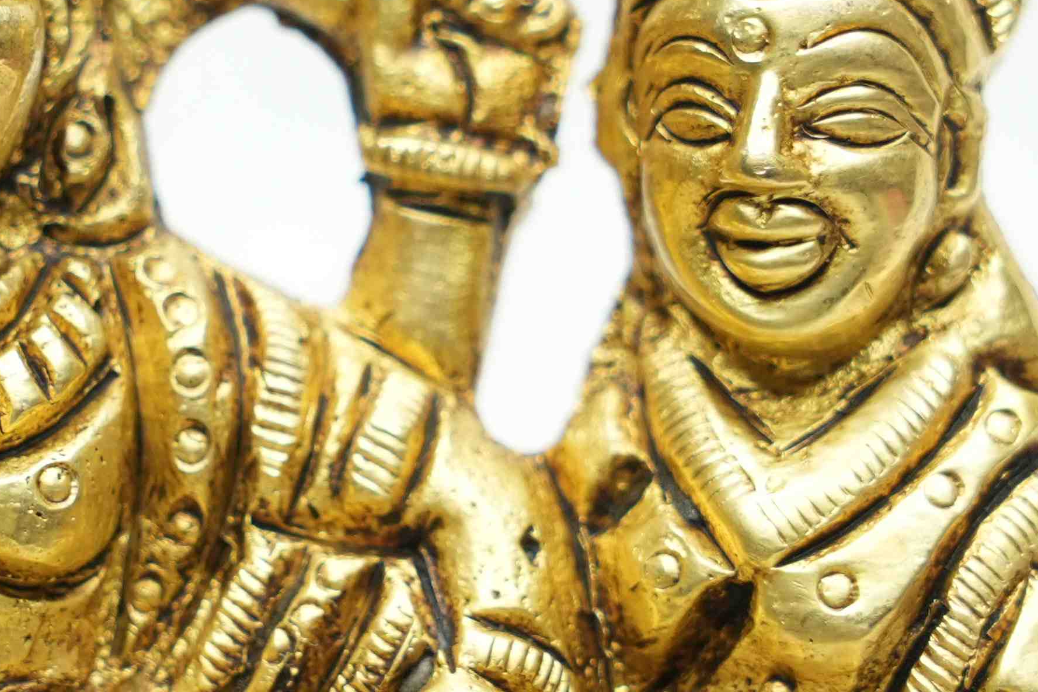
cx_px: 187
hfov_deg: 5.2
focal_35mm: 398
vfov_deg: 3.5
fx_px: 11477
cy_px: 291
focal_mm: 101
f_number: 5.6
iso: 500
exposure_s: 1/60
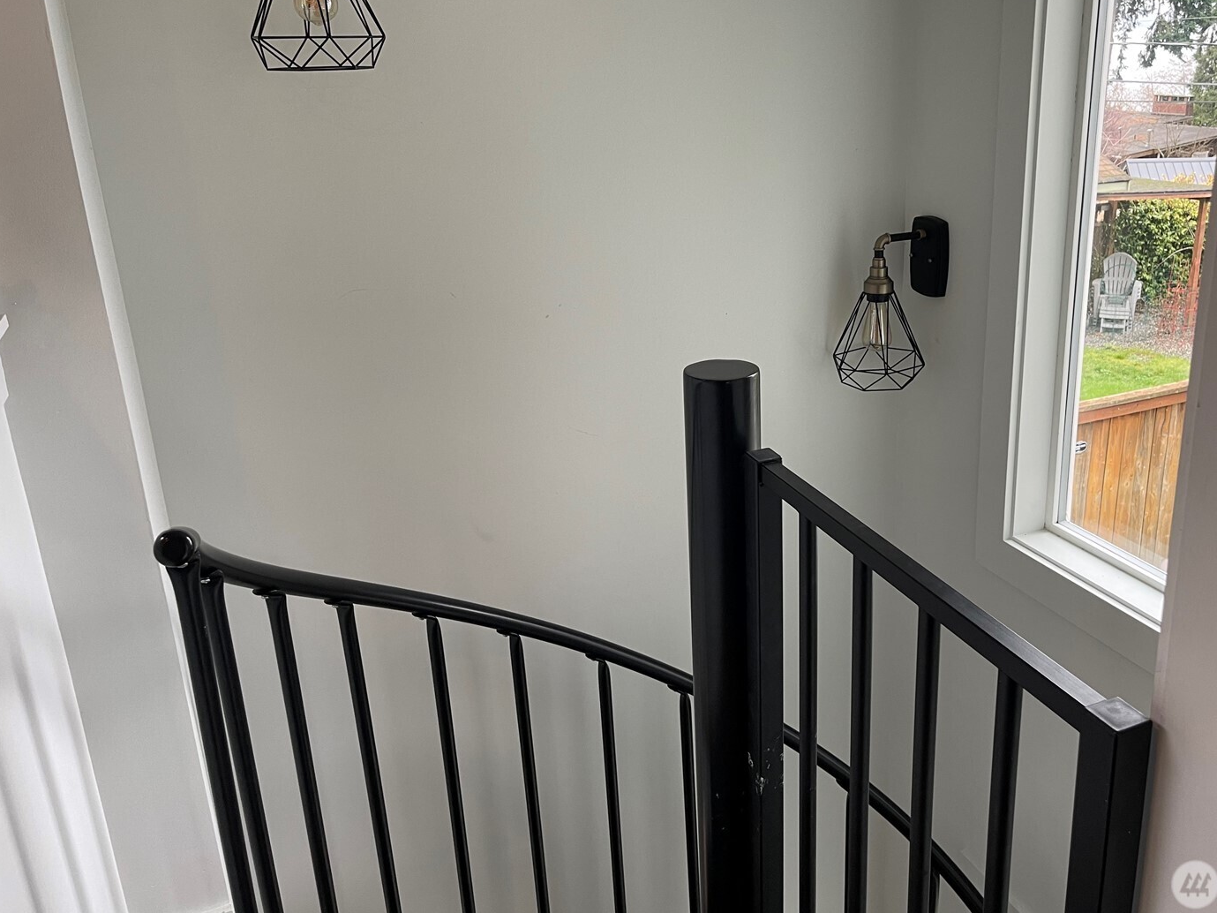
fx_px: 1019
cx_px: 695
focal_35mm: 29
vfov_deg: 48.1
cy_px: 390
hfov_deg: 61.4
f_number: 1.6
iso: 80
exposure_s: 1/60
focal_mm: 5.1
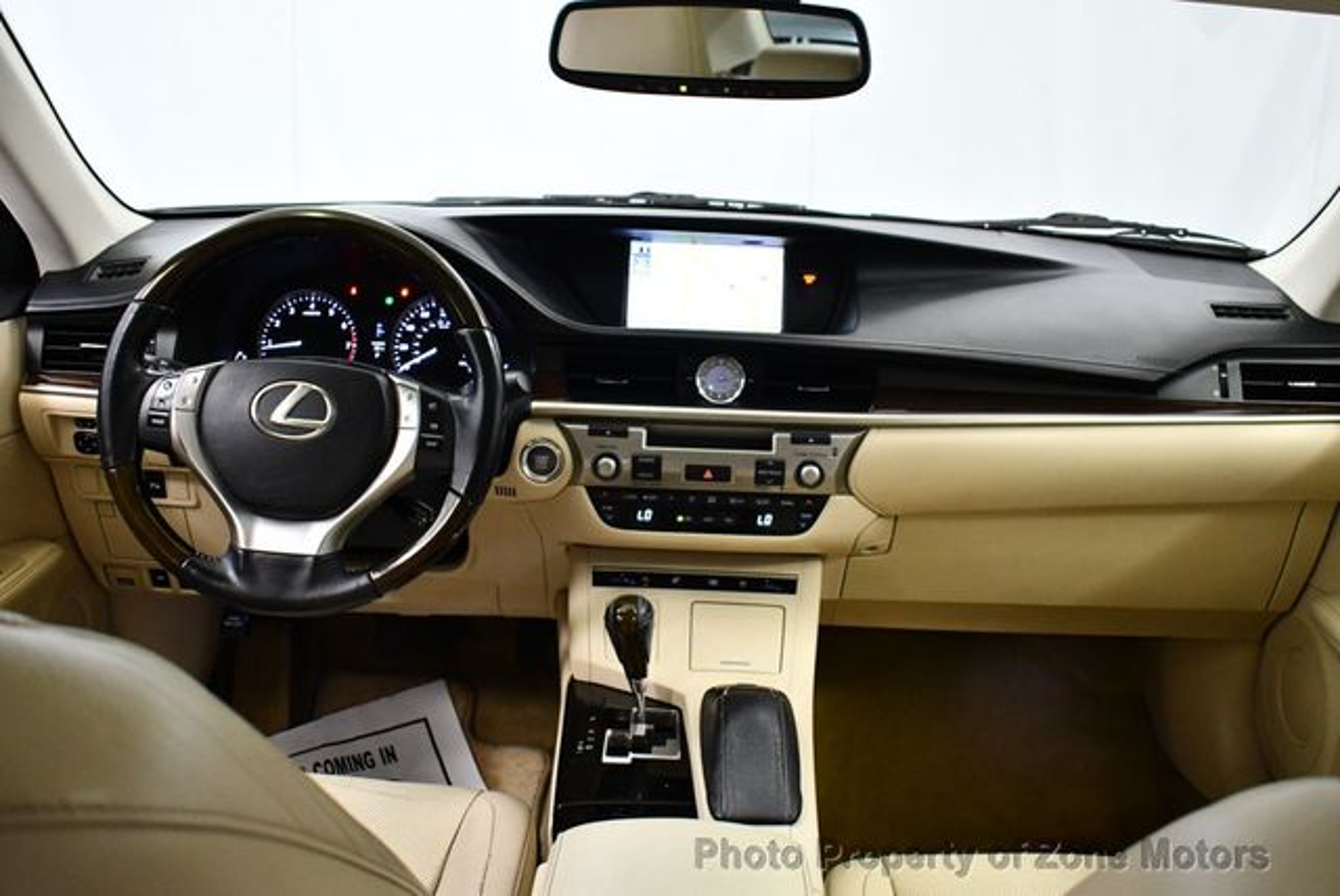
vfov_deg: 36.9
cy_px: 448
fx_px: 1341
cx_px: 670
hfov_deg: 53.1
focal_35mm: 36
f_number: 3.5
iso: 2200
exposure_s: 1/125
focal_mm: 18
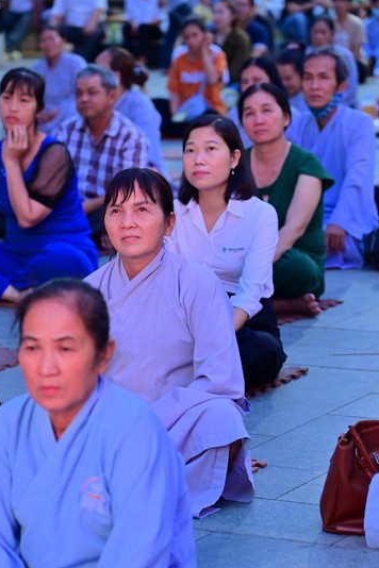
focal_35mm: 146
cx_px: 183
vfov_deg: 14.1
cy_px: 319
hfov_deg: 9.4
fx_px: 2305
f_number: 4.5
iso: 2000
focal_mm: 120
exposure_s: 1/100
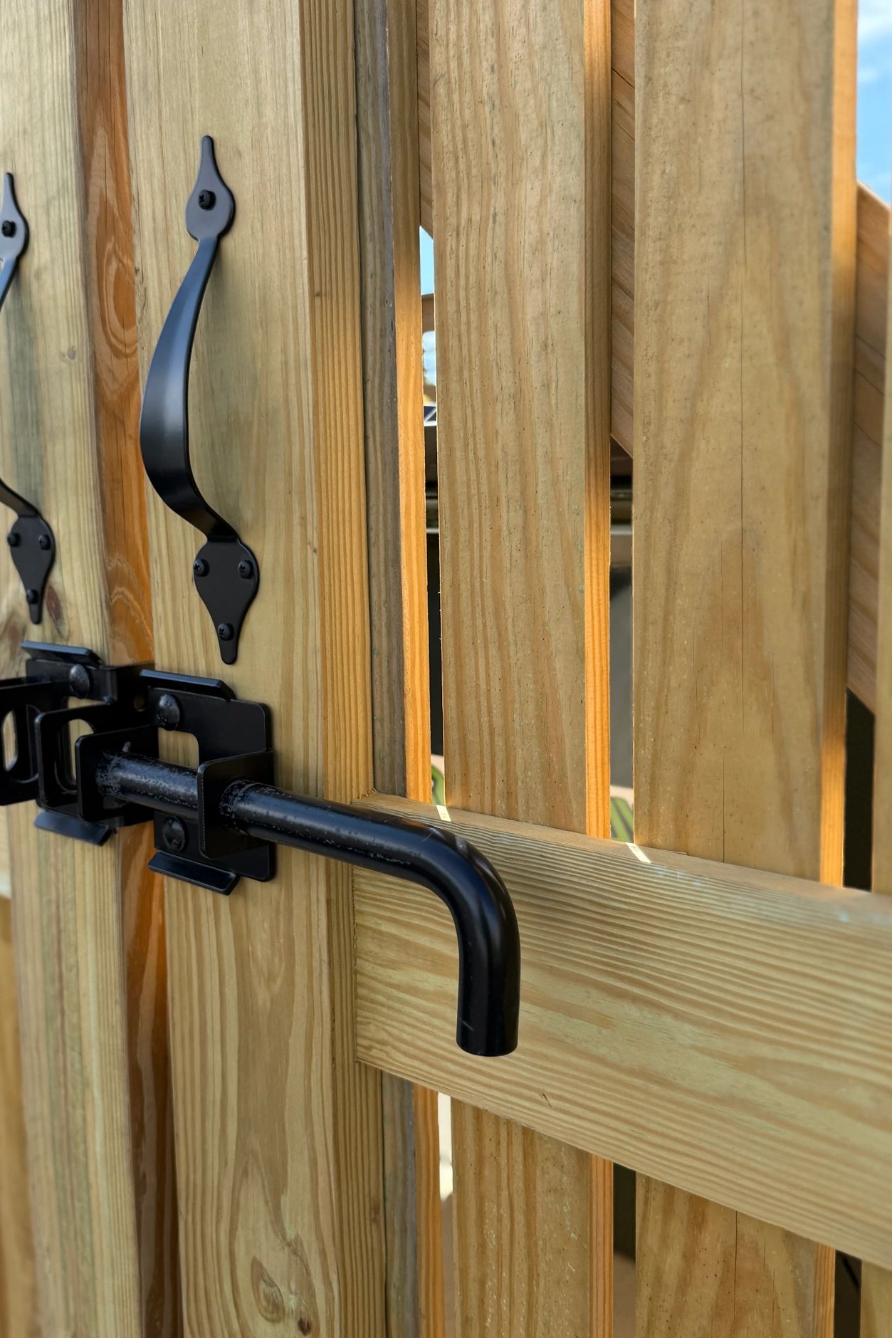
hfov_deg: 38.9
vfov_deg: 55.8
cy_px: 666
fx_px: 1263
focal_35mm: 34
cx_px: 438
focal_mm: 6.76
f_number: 1.78
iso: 100
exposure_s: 1/1949
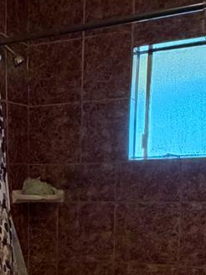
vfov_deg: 28.5
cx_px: -45
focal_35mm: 64
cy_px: 270
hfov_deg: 21.2
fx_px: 508
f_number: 2.2
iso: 500
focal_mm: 2.22
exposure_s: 1/60
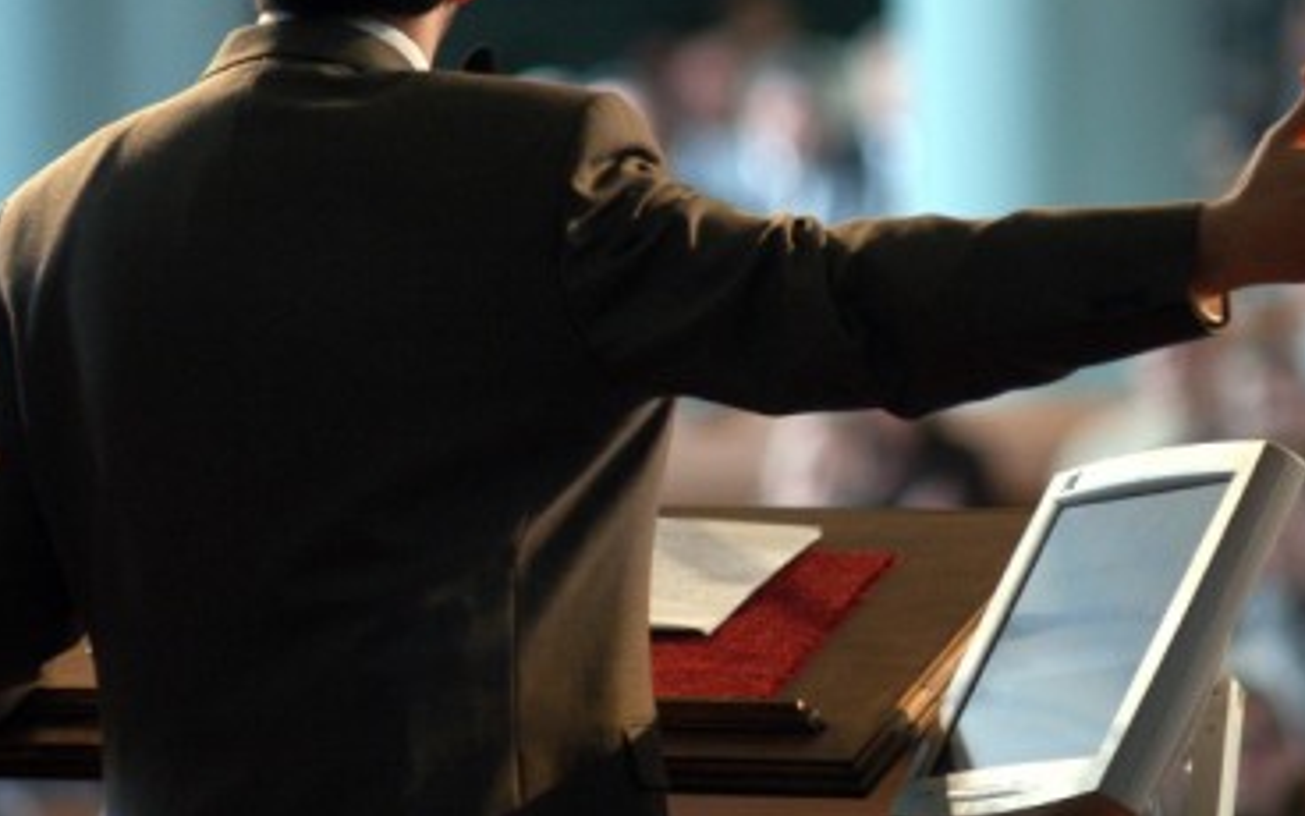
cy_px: 234
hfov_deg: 4.3
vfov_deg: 2.7
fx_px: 17356
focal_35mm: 488
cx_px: 681
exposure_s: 1/100
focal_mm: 210
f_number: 3
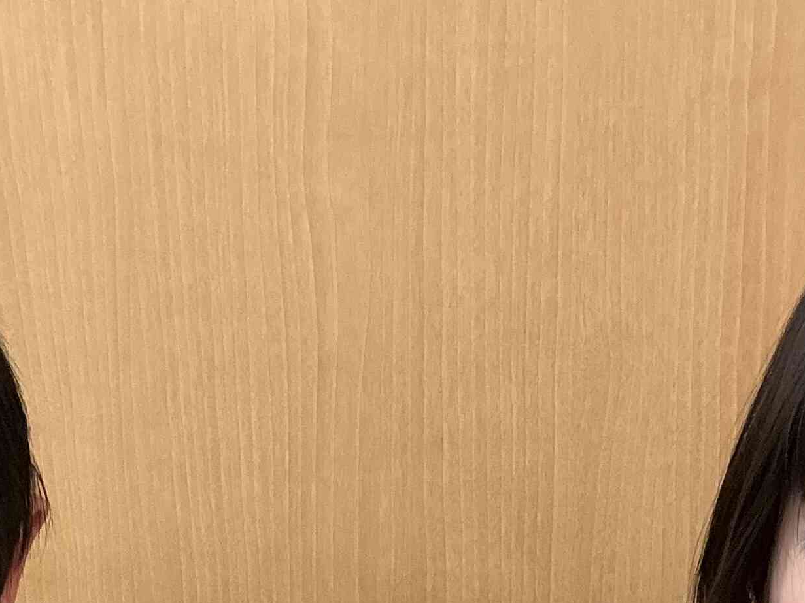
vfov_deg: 14.2
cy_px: 983
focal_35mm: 95
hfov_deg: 20.6
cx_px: 375
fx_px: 2209
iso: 64
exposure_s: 1/120
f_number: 1.8
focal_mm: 3
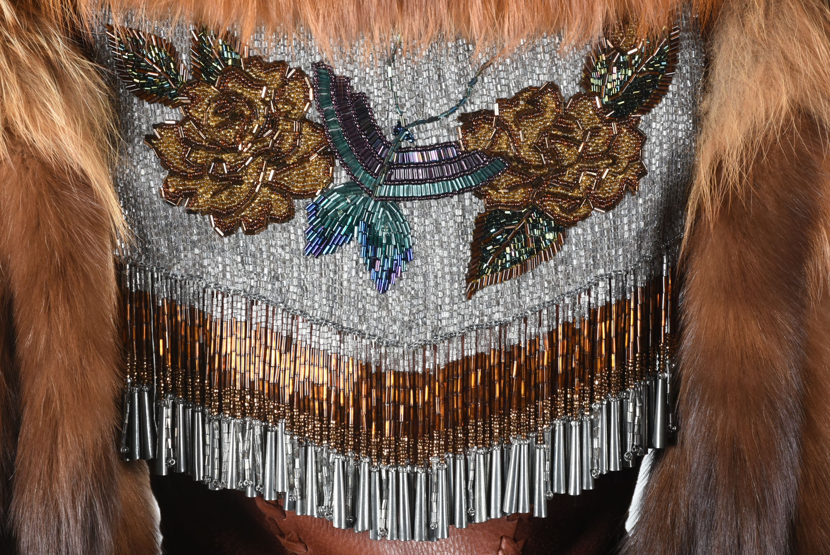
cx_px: 415
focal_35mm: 112
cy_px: 278
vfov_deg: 12.2
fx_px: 2596
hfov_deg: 18.2
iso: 320
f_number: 11
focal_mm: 75
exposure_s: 1/125
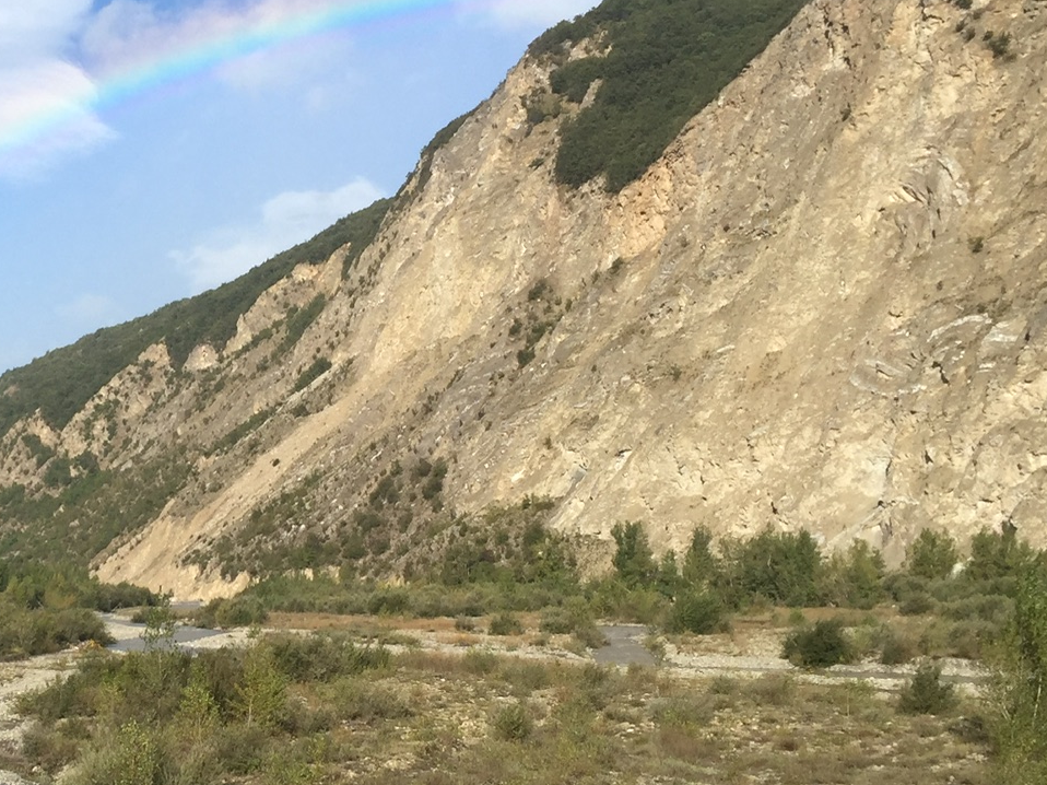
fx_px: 1875
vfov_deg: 23.6
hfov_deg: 29.8
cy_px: 452
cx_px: 91
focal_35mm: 62
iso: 32
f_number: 2.2
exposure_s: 1/1980
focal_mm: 4.15
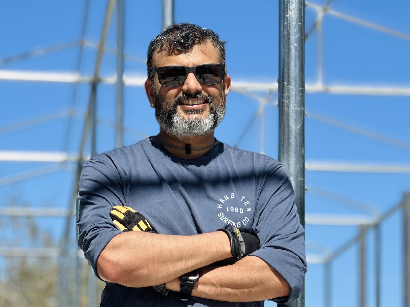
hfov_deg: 25.3
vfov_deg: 19.1
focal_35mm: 77
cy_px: 154
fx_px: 912
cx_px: 205
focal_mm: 9
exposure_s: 1/657
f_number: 2.8
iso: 32
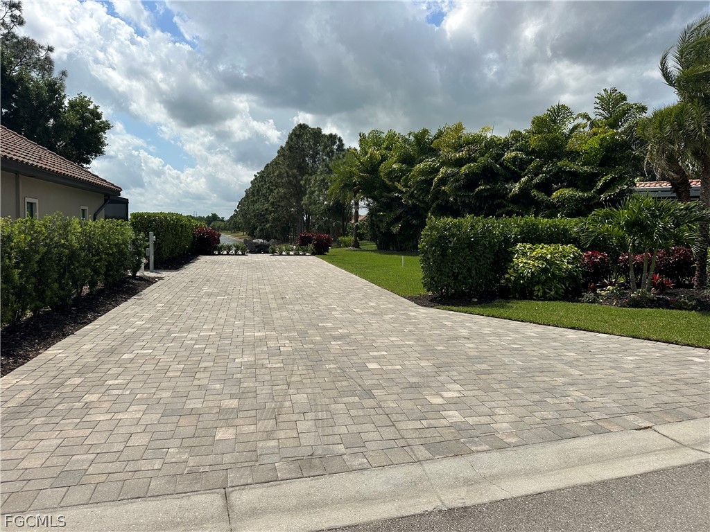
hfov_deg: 71.6
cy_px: 266
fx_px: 492
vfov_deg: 56.8
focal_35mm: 24
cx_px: 355
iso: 80
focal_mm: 6.86
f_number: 1.78
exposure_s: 1/9709
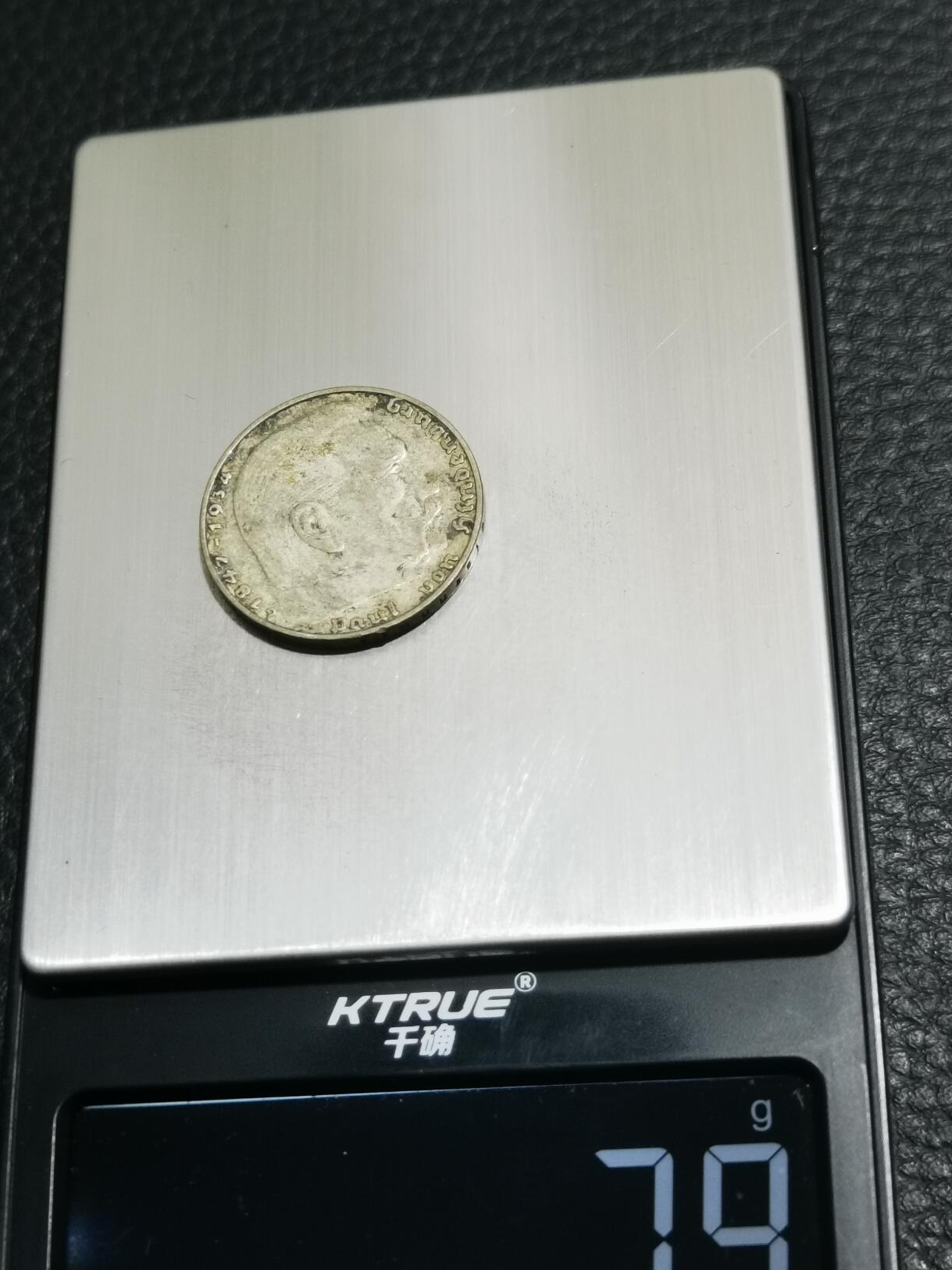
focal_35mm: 62
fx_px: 2274
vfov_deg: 31.2
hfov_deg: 23.6
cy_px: 654
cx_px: 426
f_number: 1.9
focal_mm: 6.67
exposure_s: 1/100
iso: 160
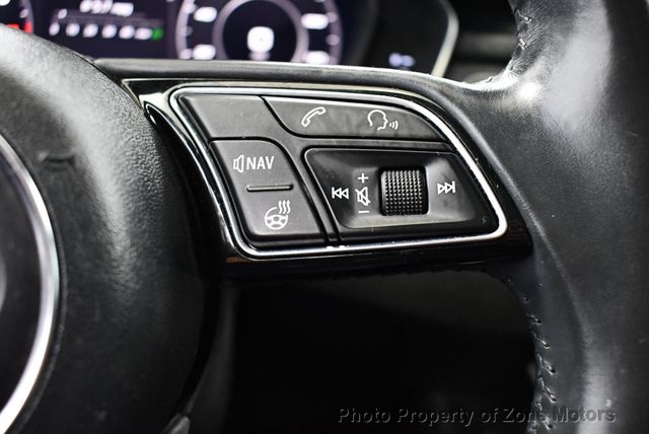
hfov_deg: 53.1
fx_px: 650
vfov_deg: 36.9
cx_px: 324
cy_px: 217
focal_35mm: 36
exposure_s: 1/60
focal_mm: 18
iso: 4500
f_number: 3.5
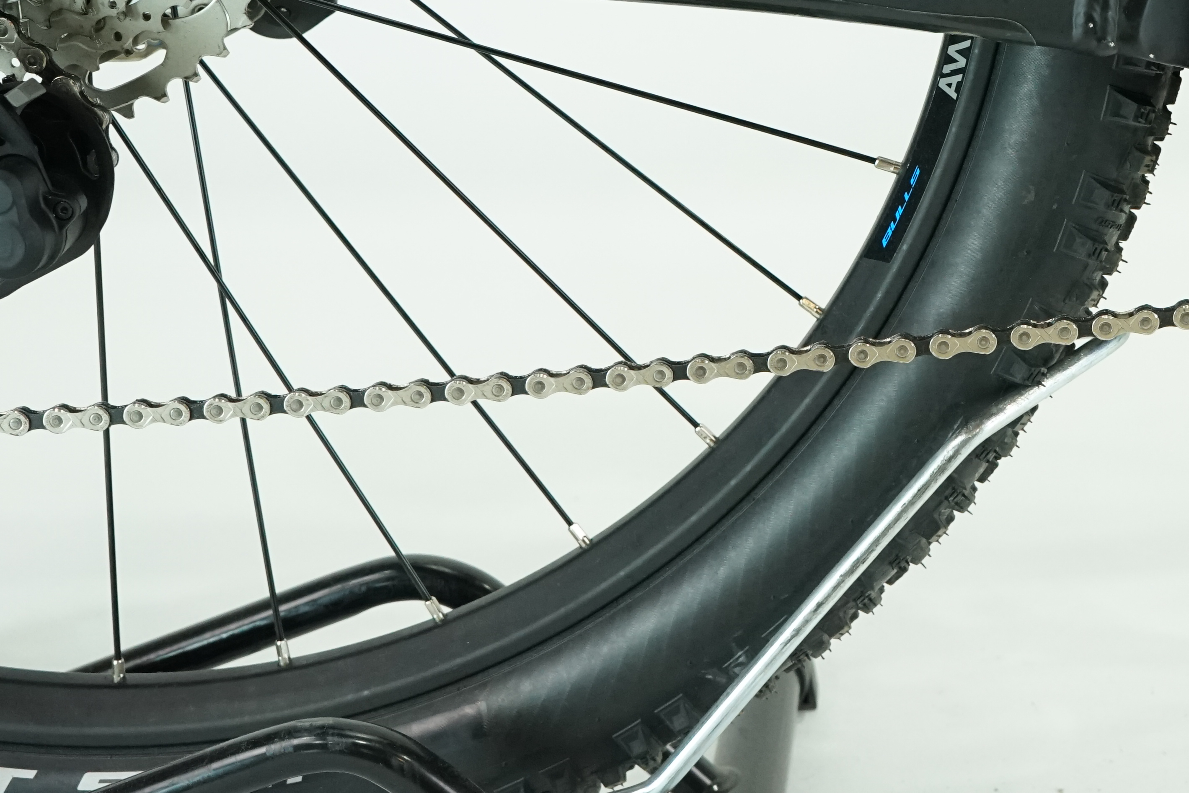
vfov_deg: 18.1
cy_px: 58
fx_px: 2444
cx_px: 940
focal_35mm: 74
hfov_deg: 26.9
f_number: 6.3
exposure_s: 1/200
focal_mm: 35
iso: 2500
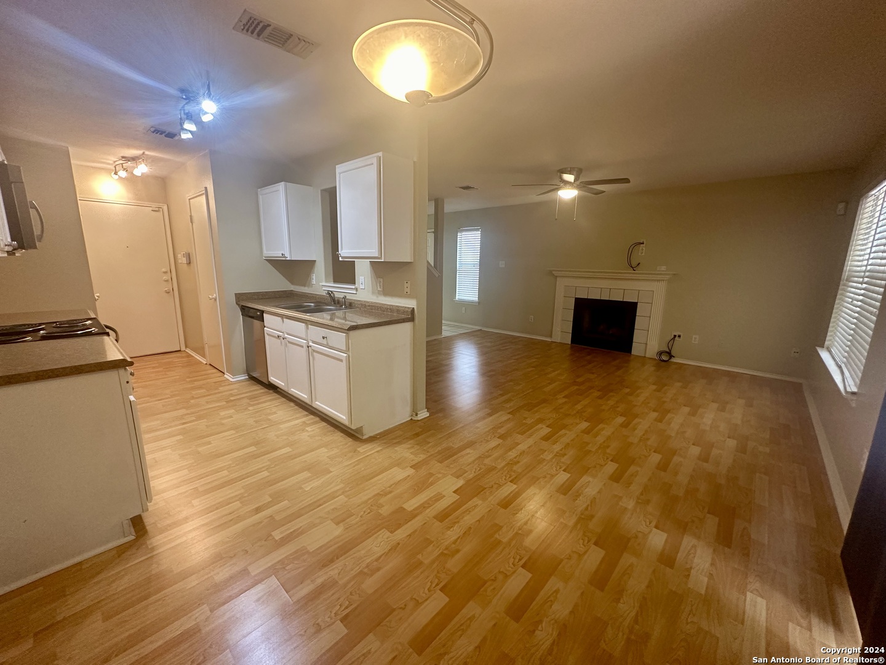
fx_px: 358
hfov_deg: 102.1
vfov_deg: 85.7
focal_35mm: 14
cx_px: 443
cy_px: 332
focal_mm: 2.22
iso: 250
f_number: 2.2
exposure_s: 1/60
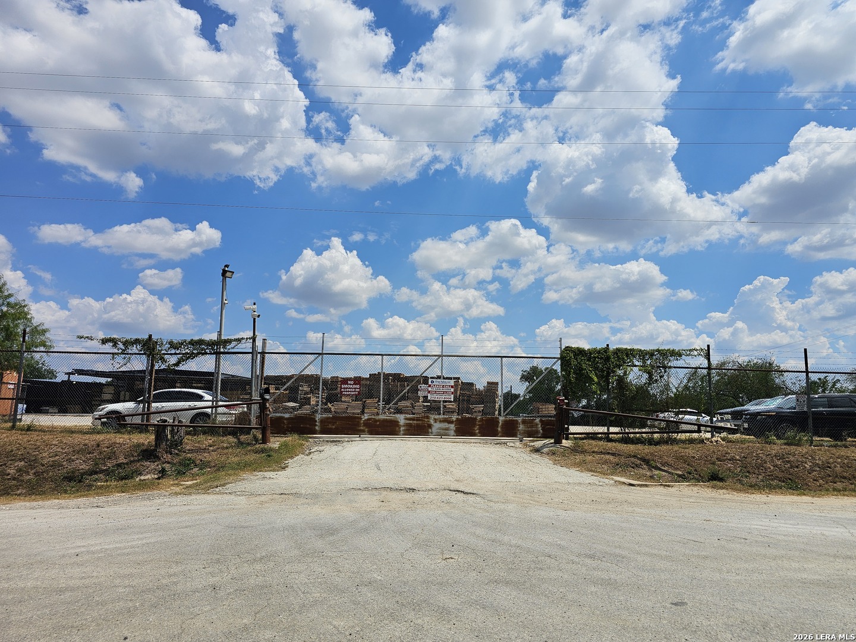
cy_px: 321
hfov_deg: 73.9
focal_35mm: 23
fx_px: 569
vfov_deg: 58.9
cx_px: 428
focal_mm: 6.3
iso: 10
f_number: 1.7
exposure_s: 1/2314
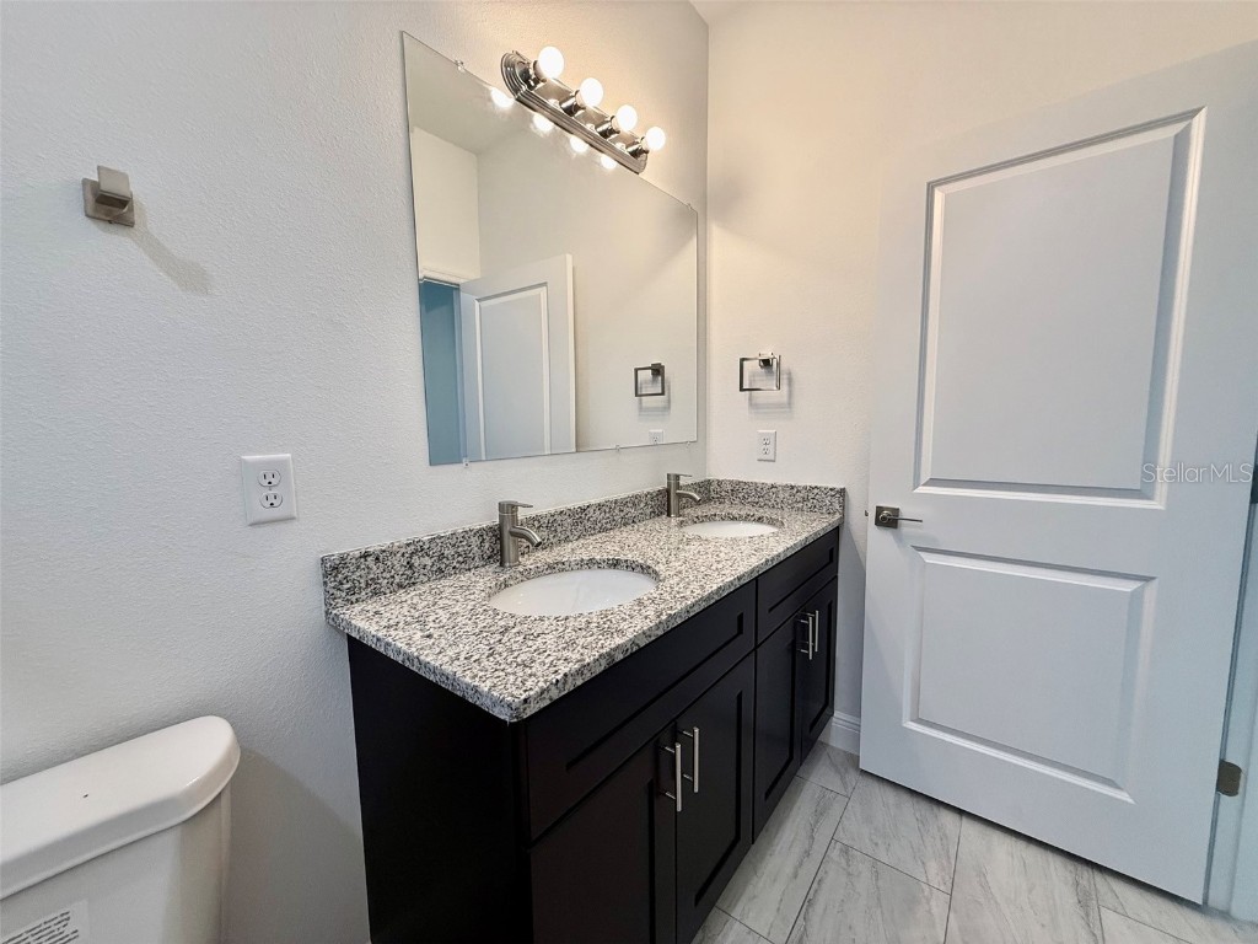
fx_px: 509
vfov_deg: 85.7
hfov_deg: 102.1
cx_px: 629
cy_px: 472
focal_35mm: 14
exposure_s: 1/120
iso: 125
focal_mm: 2.22
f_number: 2.2
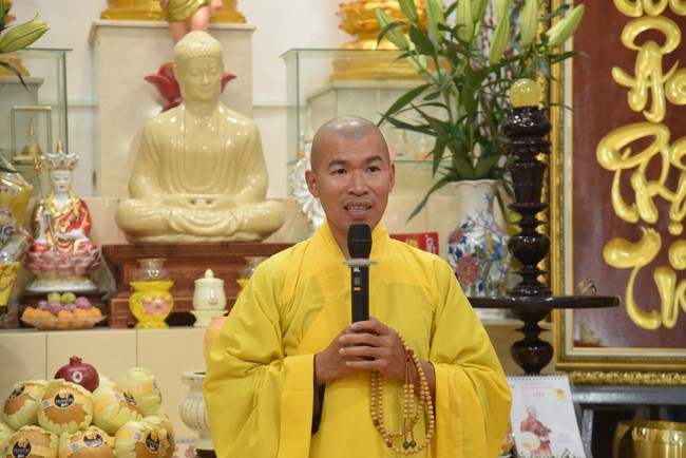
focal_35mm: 120
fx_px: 2288
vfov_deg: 11.4
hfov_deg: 17.1
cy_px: 229
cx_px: 343
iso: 1400
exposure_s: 1/125
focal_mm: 120
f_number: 4
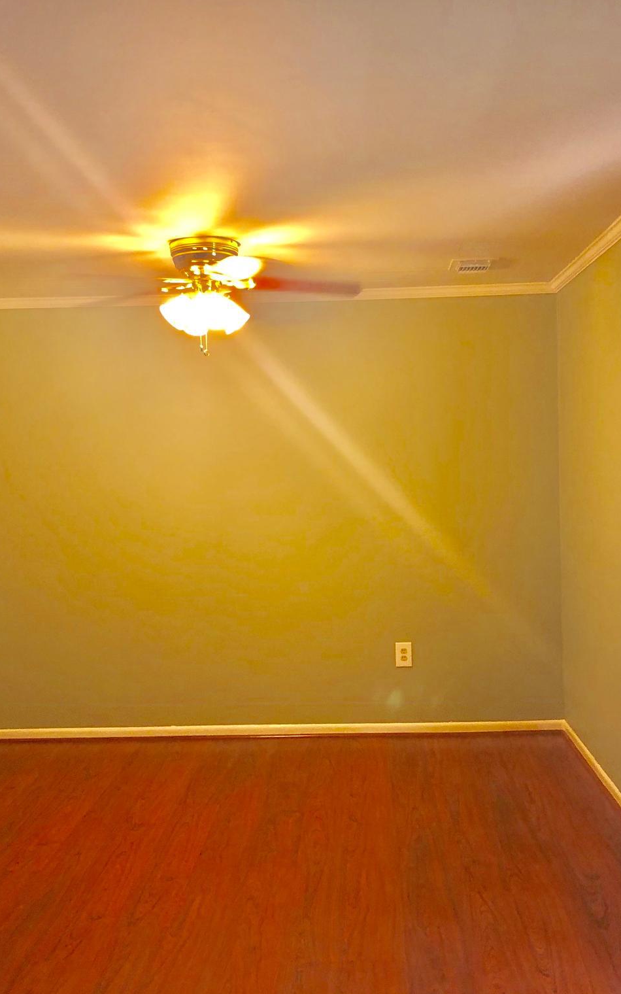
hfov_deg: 32.0
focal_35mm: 40
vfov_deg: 49.3
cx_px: 322
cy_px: 497
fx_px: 1083
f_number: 1.8
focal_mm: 3.99
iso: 40
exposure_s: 1/17
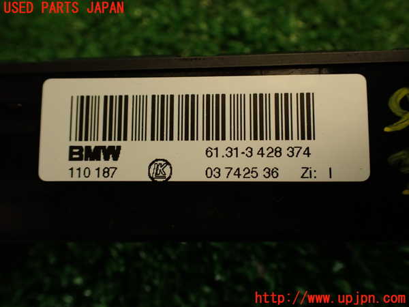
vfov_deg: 44.2
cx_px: 204
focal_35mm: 32
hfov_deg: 56.8
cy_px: 154
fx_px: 378
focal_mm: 5.79
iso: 200
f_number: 2.4
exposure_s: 1/50
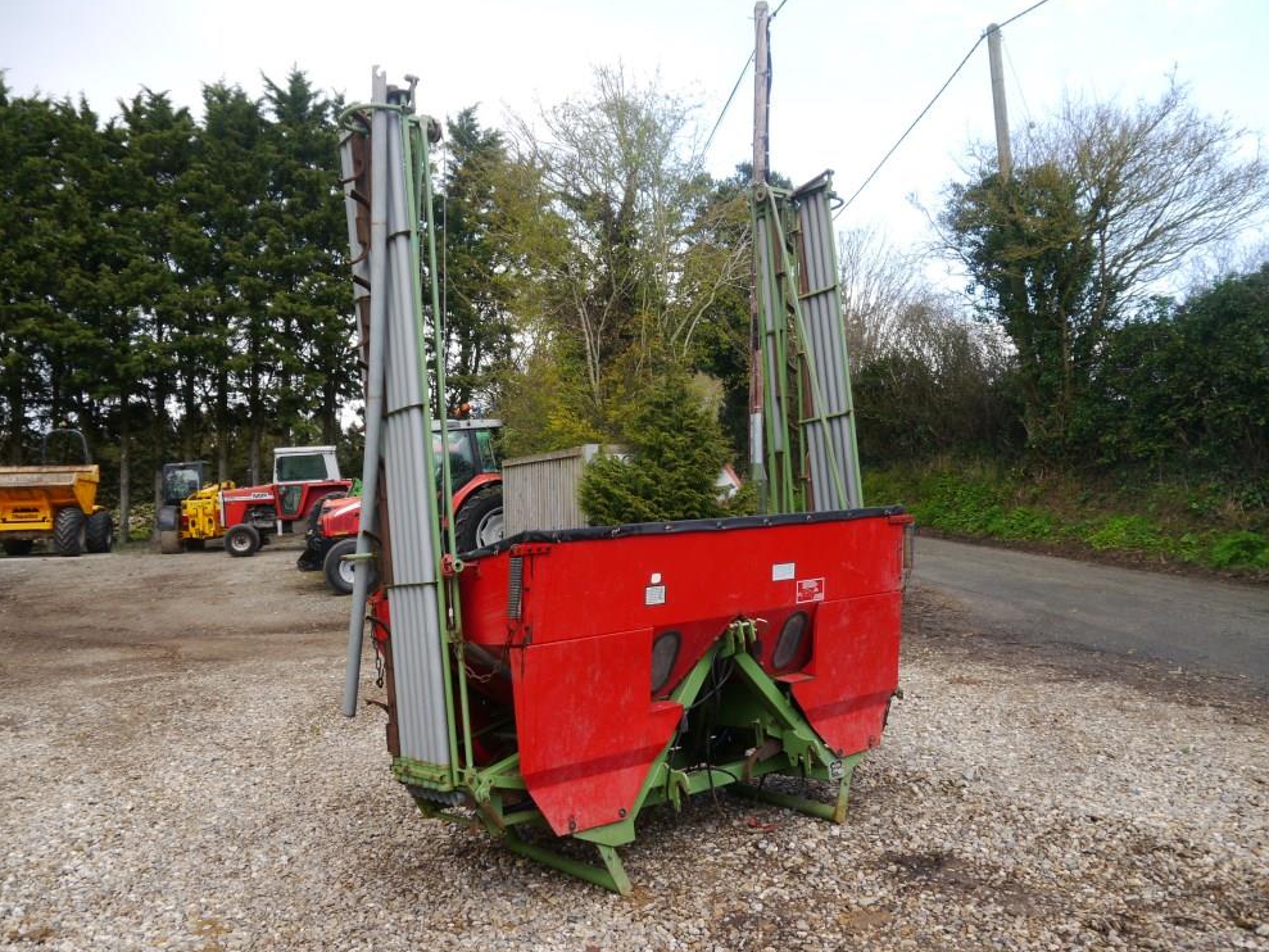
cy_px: 479
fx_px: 1063
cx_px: 634
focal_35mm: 29
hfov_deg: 61.7
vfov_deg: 48.2
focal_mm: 14
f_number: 5
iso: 160
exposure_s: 1/160
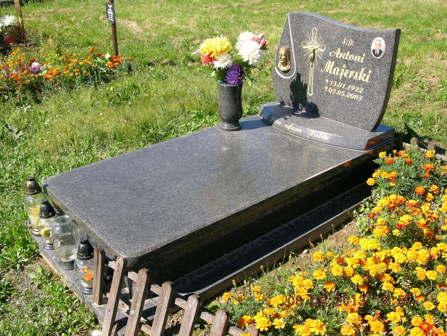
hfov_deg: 52.6
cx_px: 224
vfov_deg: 40.7
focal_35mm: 35
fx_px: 452
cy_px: 168
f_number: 5
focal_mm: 8.9
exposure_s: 1/171
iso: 50
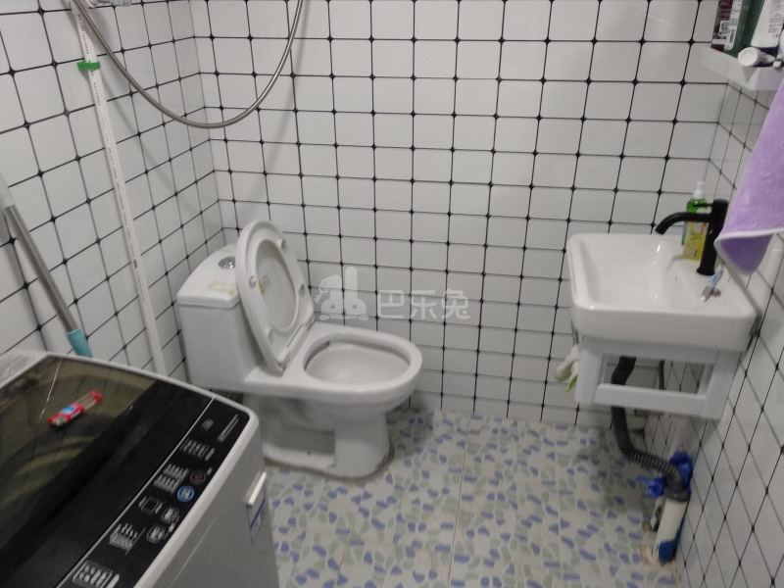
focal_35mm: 26
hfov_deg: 67.3
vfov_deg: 53.1
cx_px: 392
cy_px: 294
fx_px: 589
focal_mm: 3.81
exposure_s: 1/25
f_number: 2.2
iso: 400
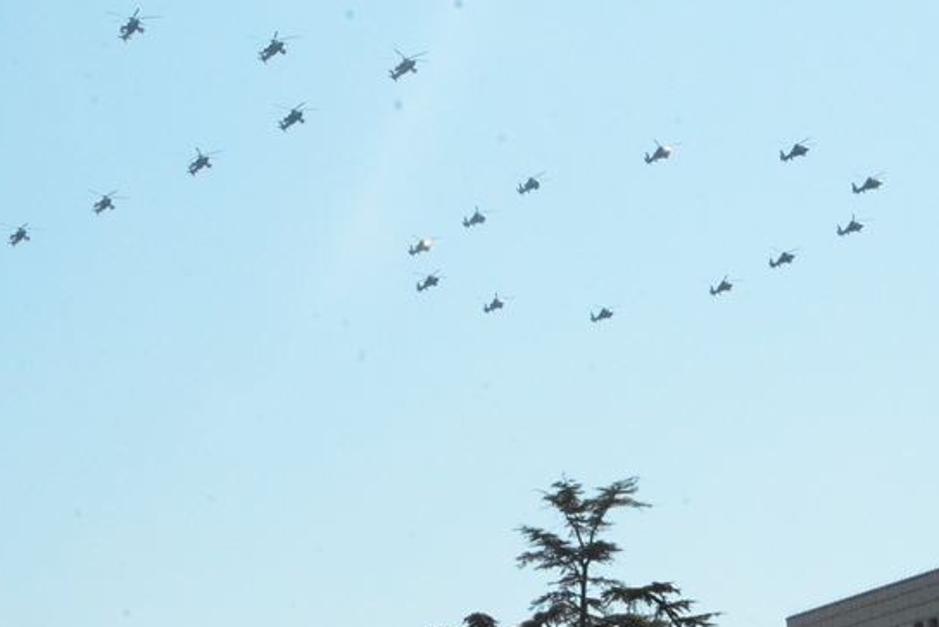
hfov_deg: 18.8
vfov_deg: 12.6
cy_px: 211
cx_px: 478
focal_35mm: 109
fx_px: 2844
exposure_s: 1/2500
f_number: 25
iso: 6400
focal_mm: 44
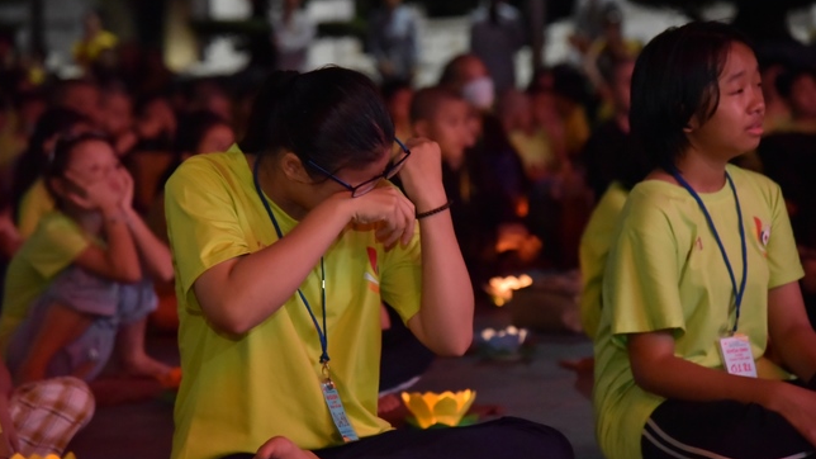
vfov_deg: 9.5
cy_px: 216
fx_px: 2747
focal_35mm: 127
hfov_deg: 16.9
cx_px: 405
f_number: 4.5
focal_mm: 120
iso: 8000
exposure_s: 1/125
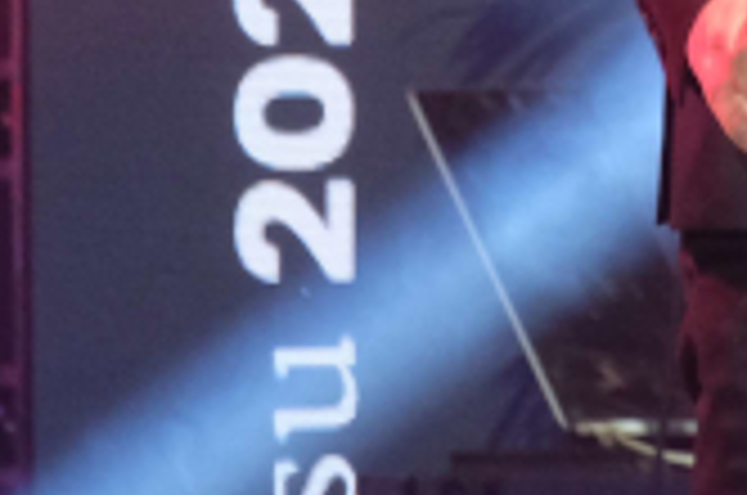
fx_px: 34958
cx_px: 1575
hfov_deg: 1.2
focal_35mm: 1688
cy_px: -812
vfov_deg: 0.8
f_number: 6.4
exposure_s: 1/100
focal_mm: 181.9
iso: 2500
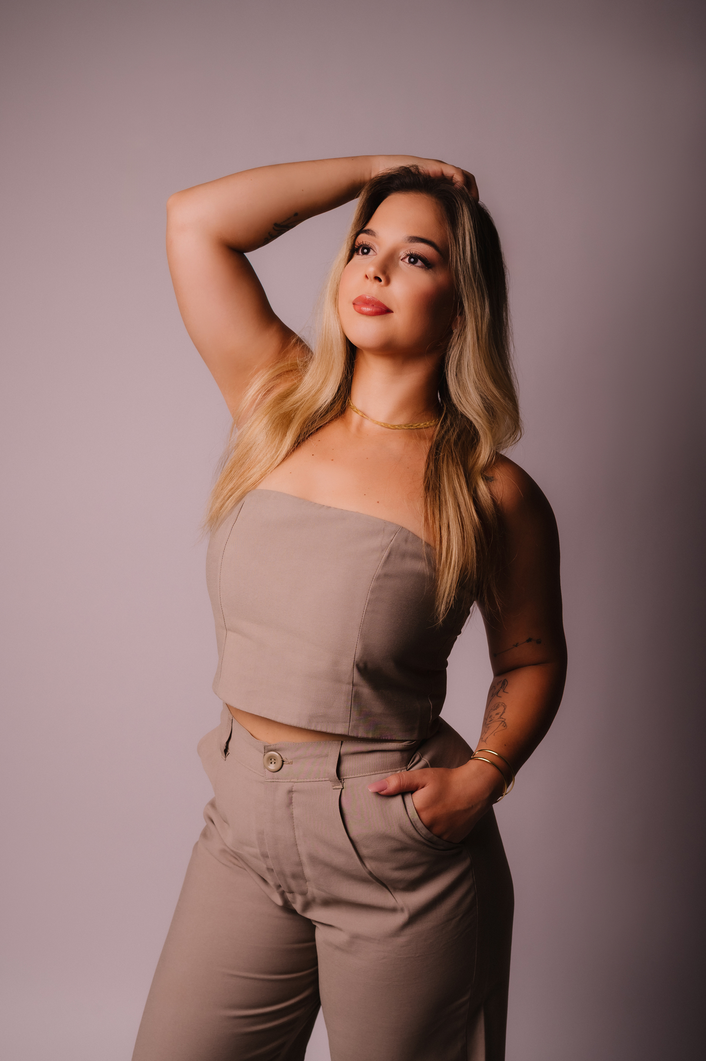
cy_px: 530
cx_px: 353
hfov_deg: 27.0
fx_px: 1473
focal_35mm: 50
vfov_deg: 39.6
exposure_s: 1/200
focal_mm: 50
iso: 125
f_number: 5.6
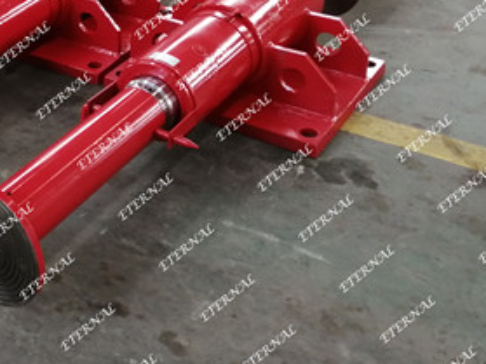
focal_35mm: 58
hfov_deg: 30.5
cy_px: -5
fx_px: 814
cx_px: -19
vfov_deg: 24.0
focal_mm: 3.88
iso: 320
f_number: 1.8
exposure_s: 1/33.3
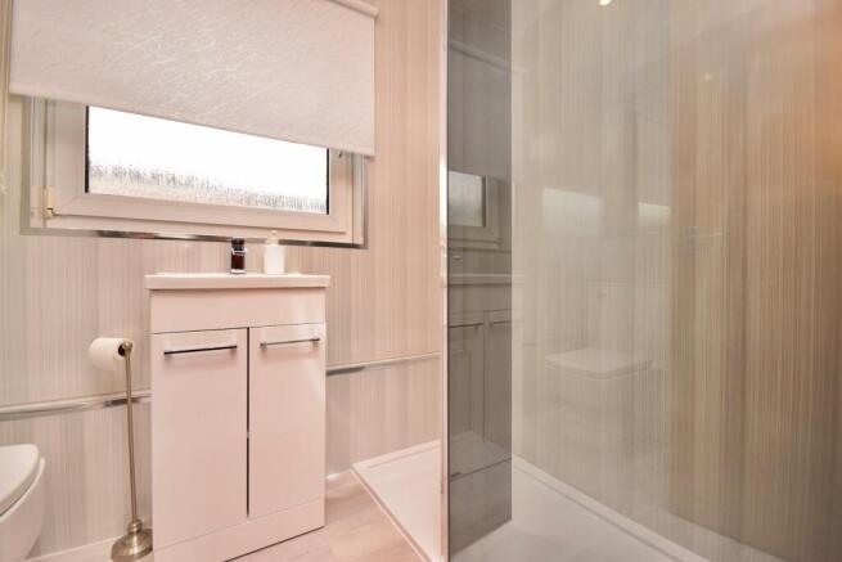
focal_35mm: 15
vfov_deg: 77.4
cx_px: 421
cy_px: 281
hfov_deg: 100.4
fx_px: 351
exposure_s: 1/100
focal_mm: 10
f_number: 8
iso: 800
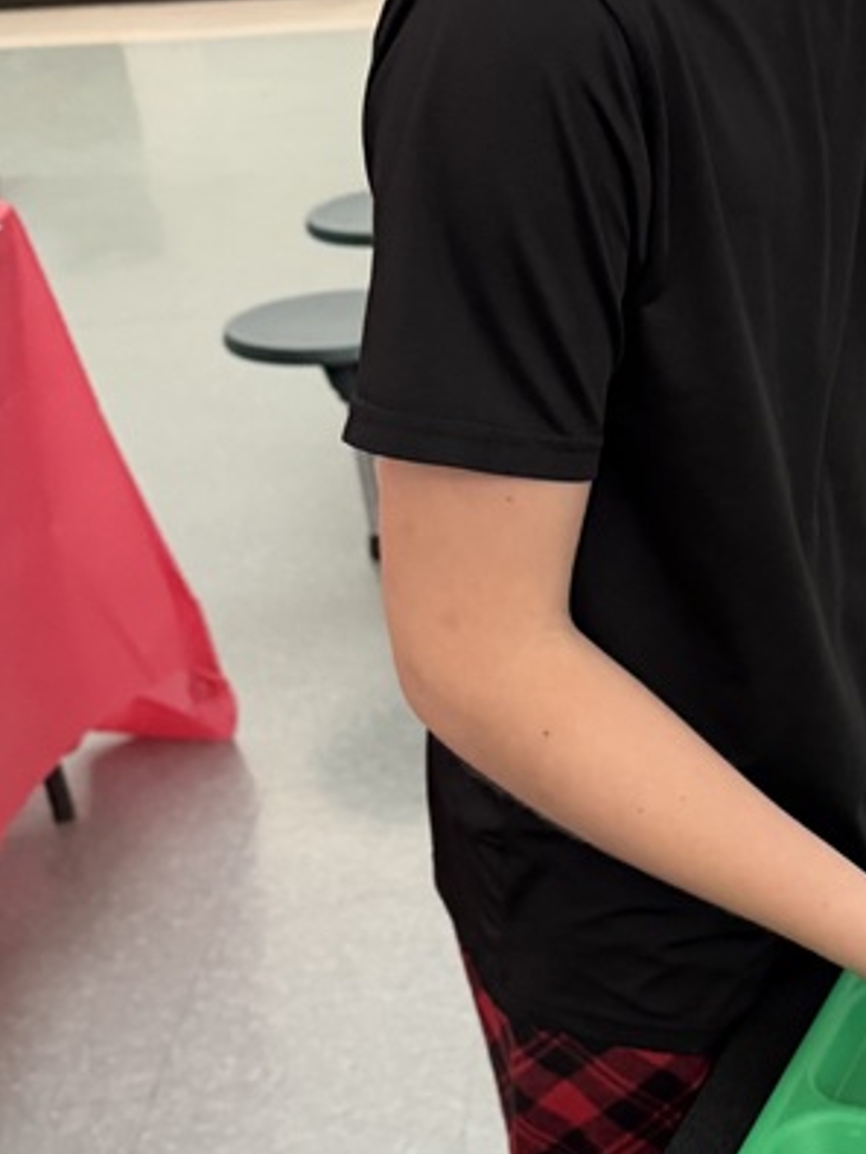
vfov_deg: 31.2
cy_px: 606
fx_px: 2068
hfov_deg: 21.7
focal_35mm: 62
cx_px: 1070
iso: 500
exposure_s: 1/60
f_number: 1.78
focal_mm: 6.76
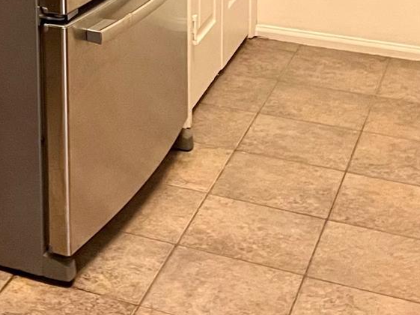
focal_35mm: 95
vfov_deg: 14.3
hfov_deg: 19.2
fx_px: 1152
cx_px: -122
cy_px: -188
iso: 640
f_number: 1.6
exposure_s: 1/30
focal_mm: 5.1
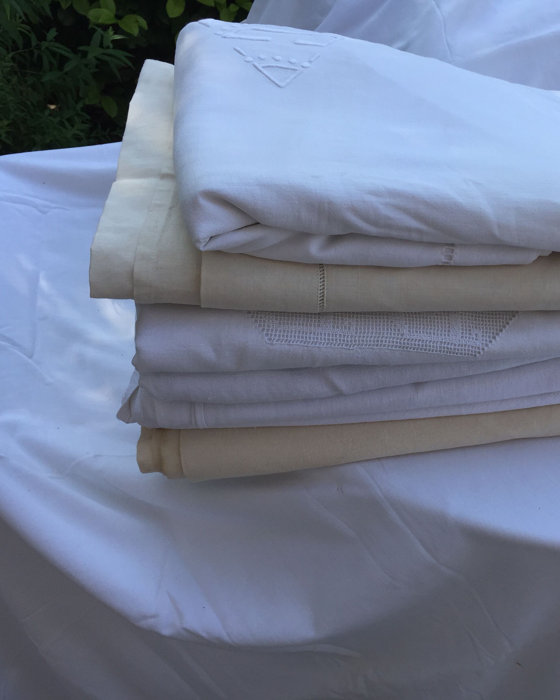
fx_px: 787
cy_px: 352
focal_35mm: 38
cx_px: 432
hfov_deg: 38.0
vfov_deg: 47.9
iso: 32
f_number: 2.2
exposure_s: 1/599
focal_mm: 4.15
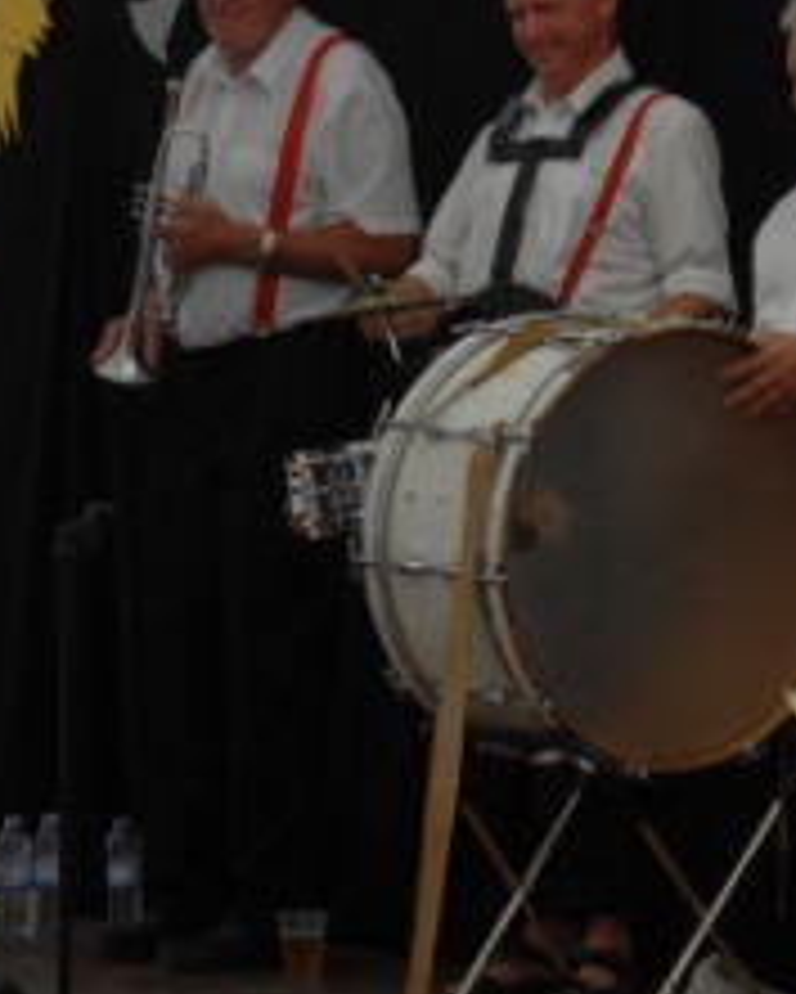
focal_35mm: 246
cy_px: 337
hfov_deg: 6.3
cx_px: 508
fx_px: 7239
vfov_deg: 7.9
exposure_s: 1/200
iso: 400
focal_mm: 86
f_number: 7.1
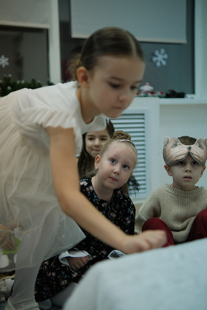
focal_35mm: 50
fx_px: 431
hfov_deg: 27.0
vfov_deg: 39.6
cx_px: 104
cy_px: 155
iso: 640
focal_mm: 33
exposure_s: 1/250
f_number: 1.4
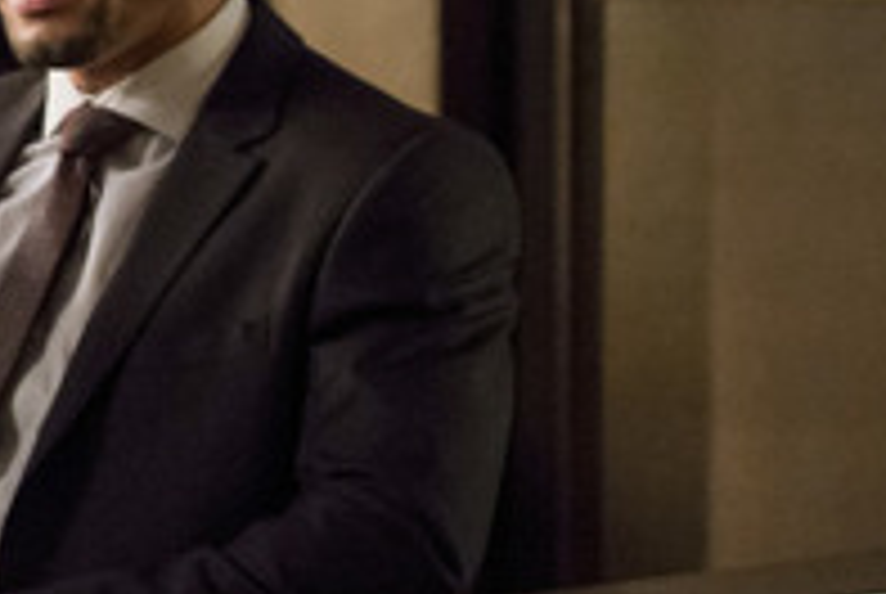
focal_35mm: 336
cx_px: -675
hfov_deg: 6.0
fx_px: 8282
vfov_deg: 4.1
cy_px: -68
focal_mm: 85
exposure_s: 1/80
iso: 4000
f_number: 2.8
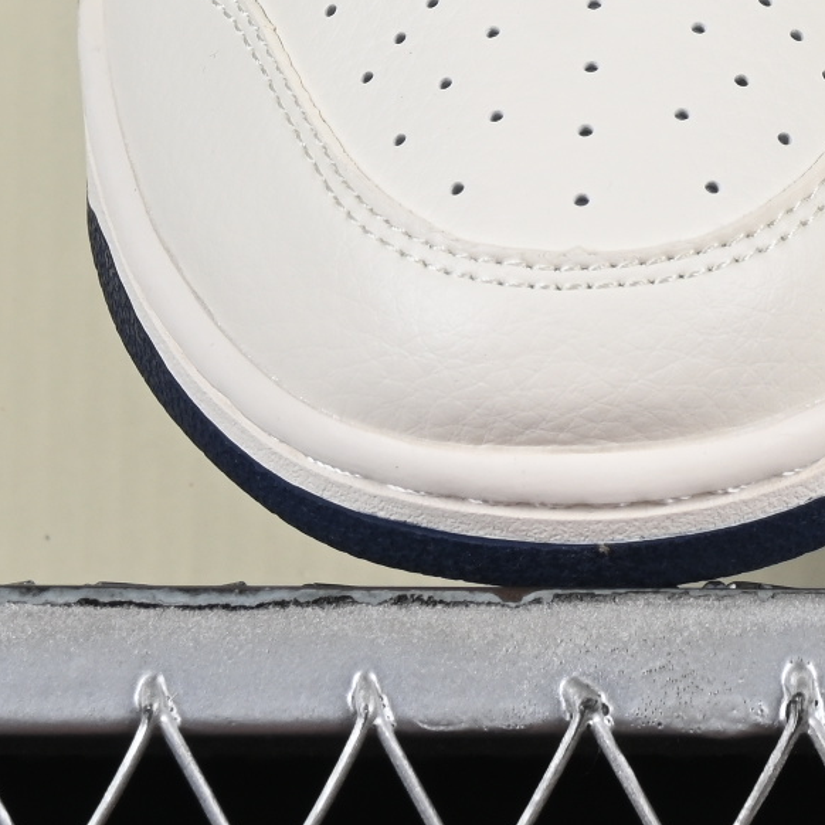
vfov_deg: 5.7
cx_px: 1038
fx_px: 8224
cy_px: -235
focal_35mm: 305
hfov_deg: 5.7
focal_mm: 50
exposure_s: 1/100
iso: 160
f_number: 8
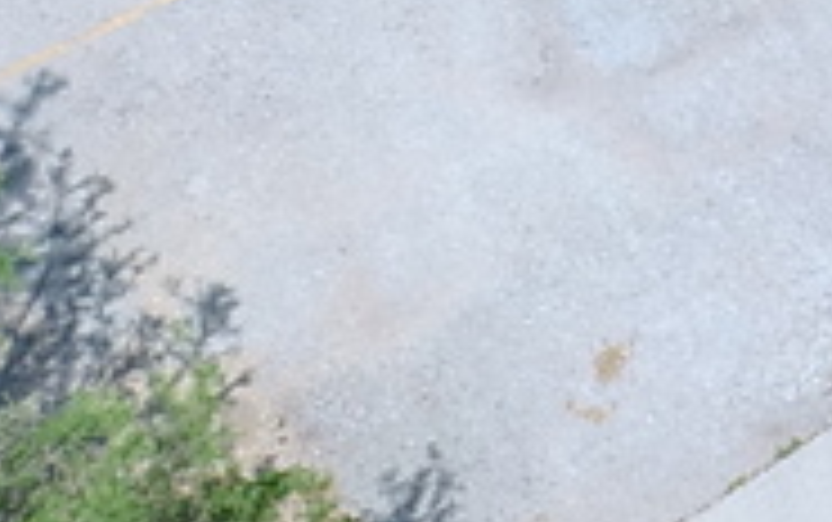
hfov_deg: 13.0
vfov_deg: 7.6
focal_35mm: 140
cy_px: -1310
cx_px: 1655
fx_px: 3177
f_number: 2.8
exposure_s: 1/1414
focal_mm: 3.15
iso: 100
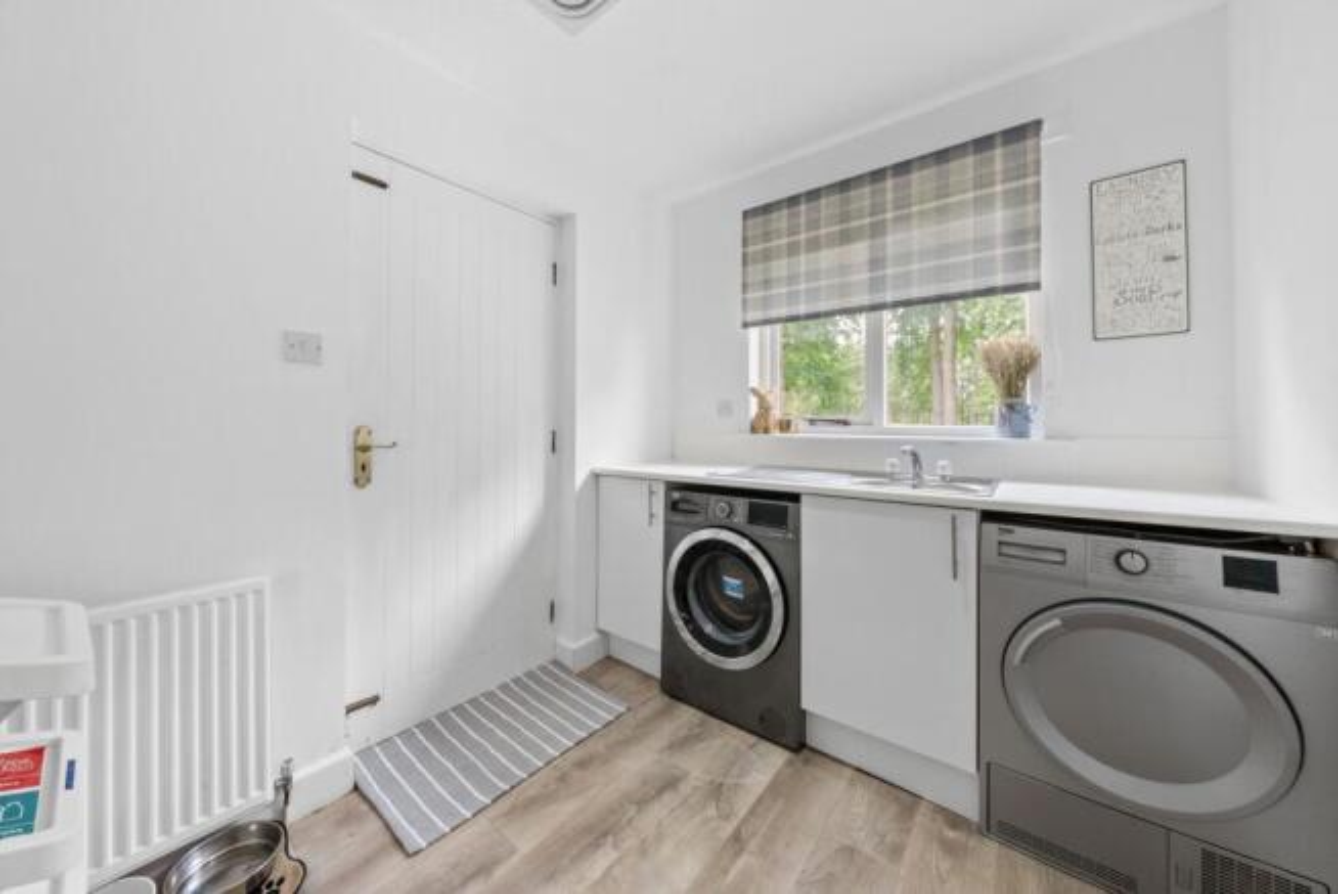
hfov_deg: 112.6
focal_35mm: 12
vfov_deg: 90.1
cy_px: 447
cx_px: 669
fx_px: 446
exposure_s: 1/4
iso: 800
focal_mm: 12
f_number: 22
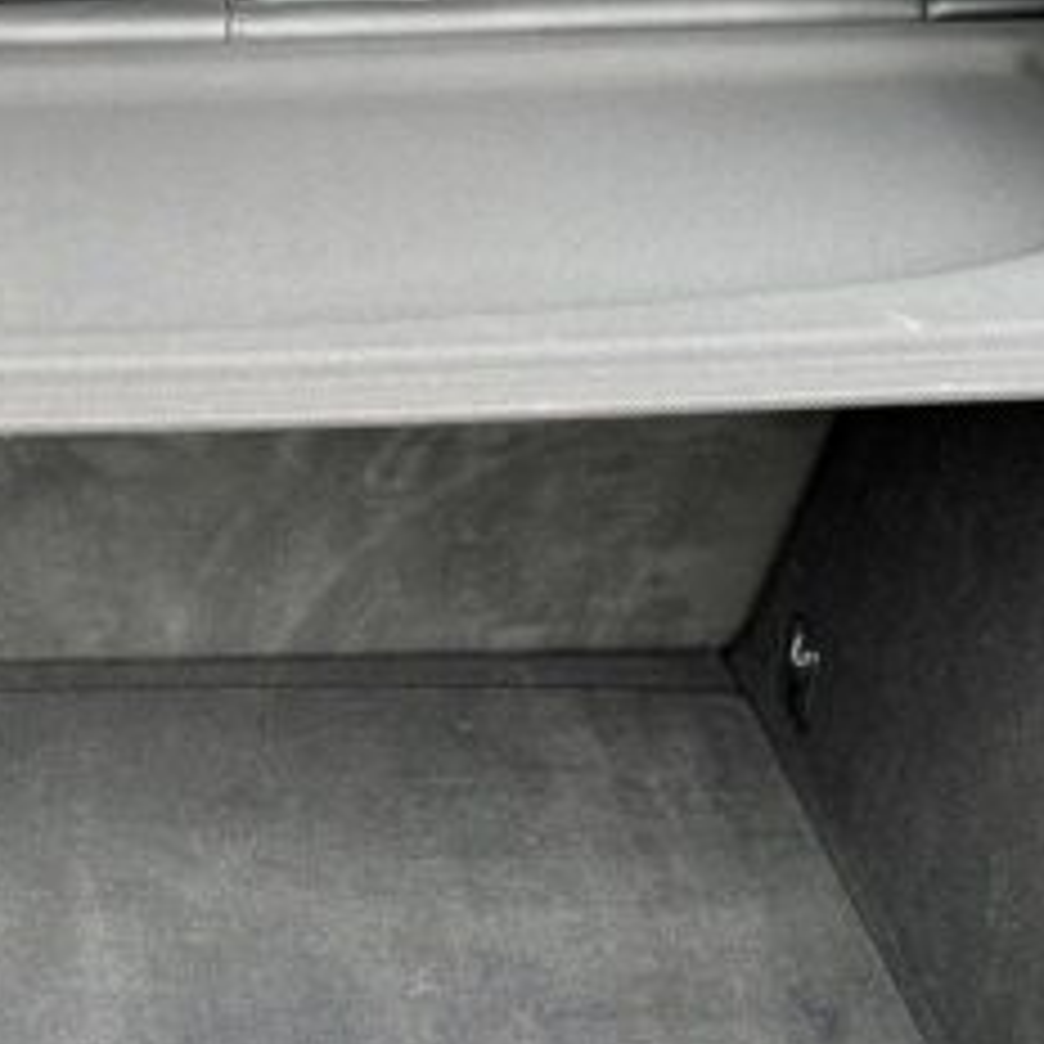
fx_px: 2491
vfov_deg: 23.5
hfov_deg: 22.6
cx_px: -32
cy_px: 765
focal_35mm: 73
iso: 100
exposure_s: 1/142
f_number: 1.78
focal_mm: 6.86
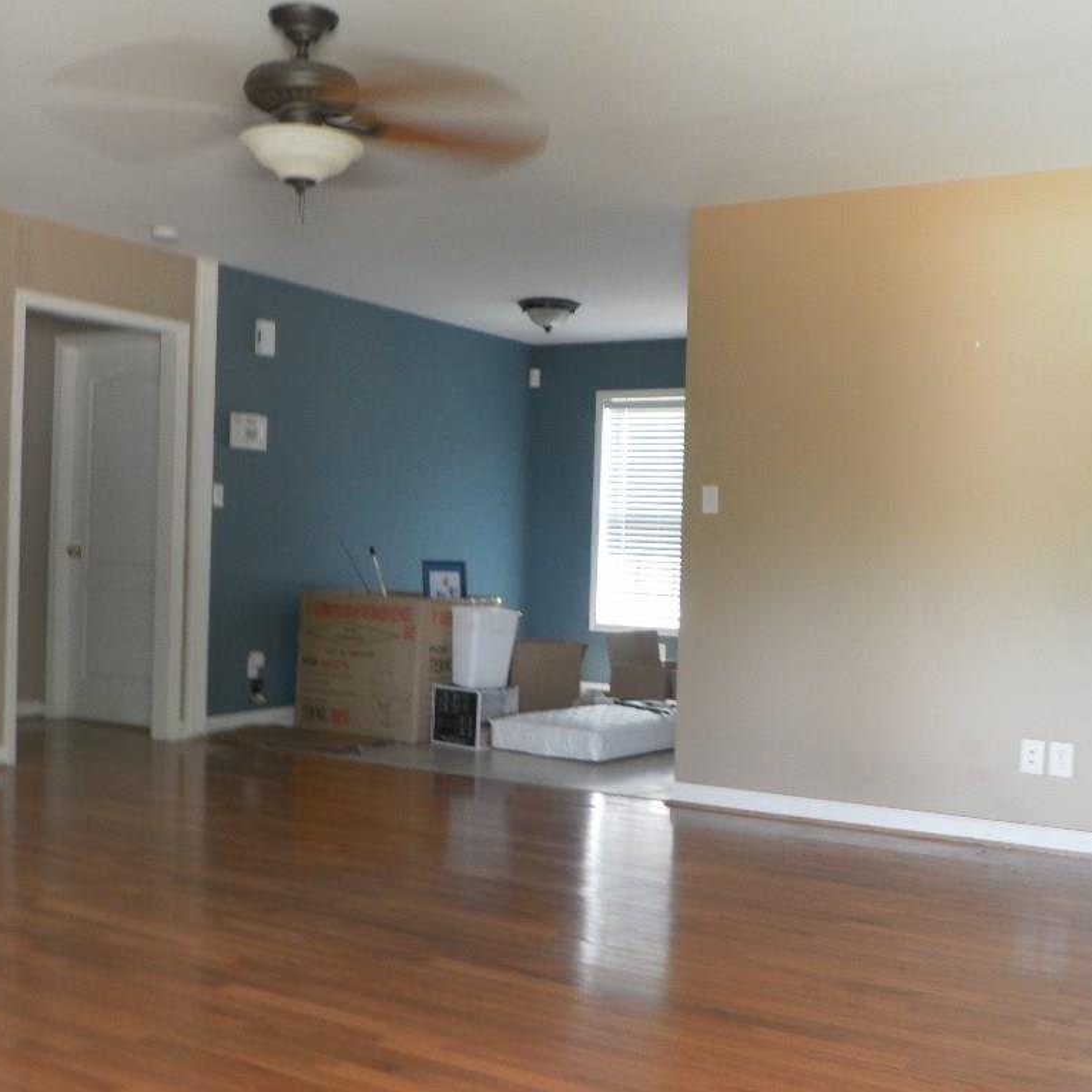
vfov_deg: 42.8
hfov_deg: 42.8
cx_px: 555
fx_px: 1392
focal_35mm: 39
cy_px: 546
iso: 200
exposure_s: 1/13
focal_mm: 5.9
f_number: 2.8
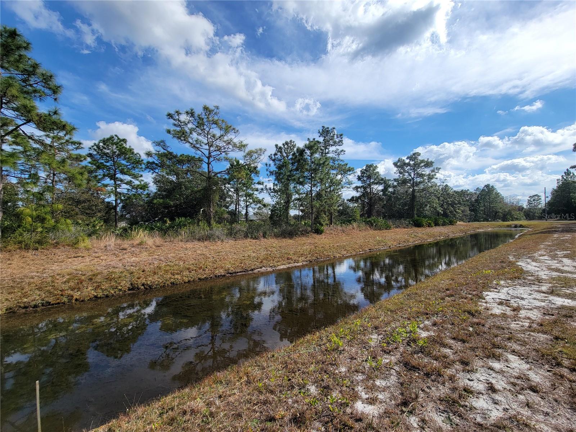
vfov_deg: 89.9
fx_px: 216
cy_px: 216
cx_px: 288
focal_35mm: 13
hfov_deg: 106.2
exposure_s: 1/2277
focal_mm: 2.2
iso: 50
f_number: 2.2
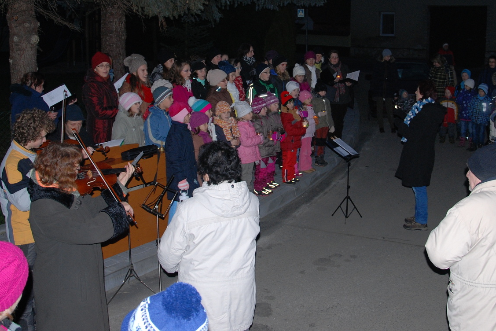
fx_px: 462
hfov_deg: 56.4
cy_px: 158
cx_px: 248
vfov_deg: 39.4
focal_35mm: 34
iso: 400
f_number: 3.8
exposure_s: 1/100
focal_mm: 21
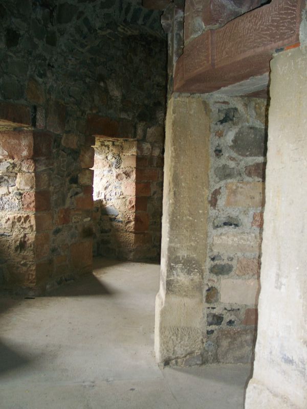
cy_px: 204
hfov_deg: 41.8
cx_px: 154
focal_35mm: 34
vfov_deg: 54.0
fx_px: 402
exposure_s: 1/30
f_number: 2
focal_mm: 7.13
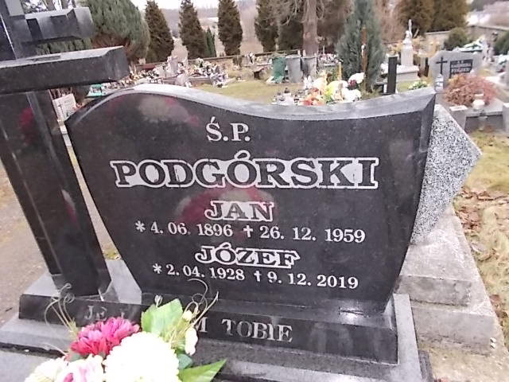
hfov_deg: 67.3
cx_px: 254
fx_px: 382
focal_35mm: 26
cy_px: 191
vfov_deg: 53.1
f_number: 3.2
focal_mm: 4.6
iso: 200
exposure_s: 1/25
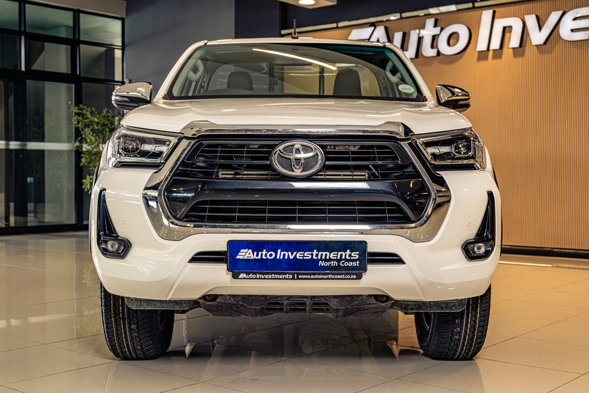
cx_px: 294
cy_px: 196
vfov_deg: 28.1
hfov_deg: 41.1
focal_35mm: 48
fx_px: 785
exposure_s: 1/200
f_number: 5.6
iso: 500
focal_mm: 48
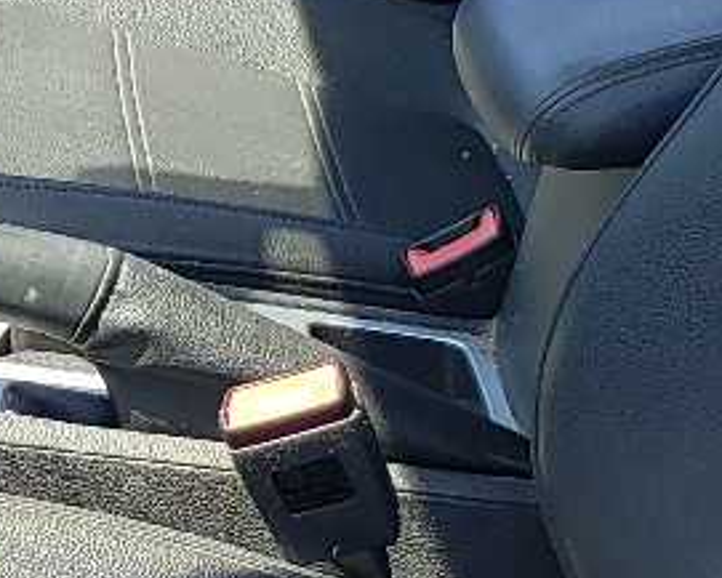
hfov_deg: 12.7
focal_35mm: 150
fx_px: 3206
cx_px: 45
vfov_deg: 10.3
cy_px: 368
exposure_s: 1/400
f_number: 1.5
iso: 50
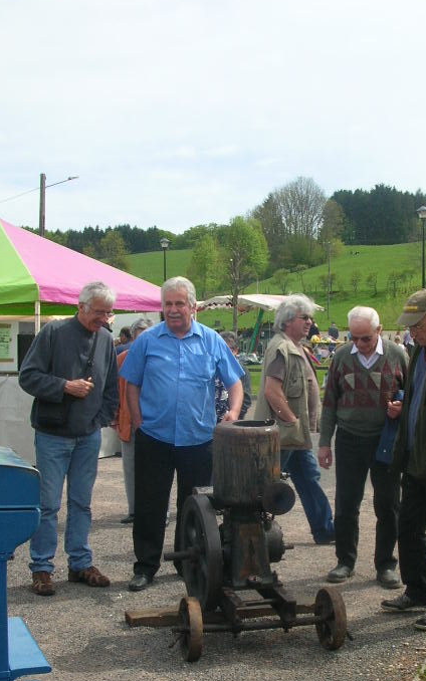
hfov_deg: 23.0
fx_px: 1040
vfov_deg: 35.7
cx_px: 288
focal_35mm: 56
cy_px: 484
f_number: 5.6
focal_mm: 5.8
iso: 50
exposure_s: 1/233
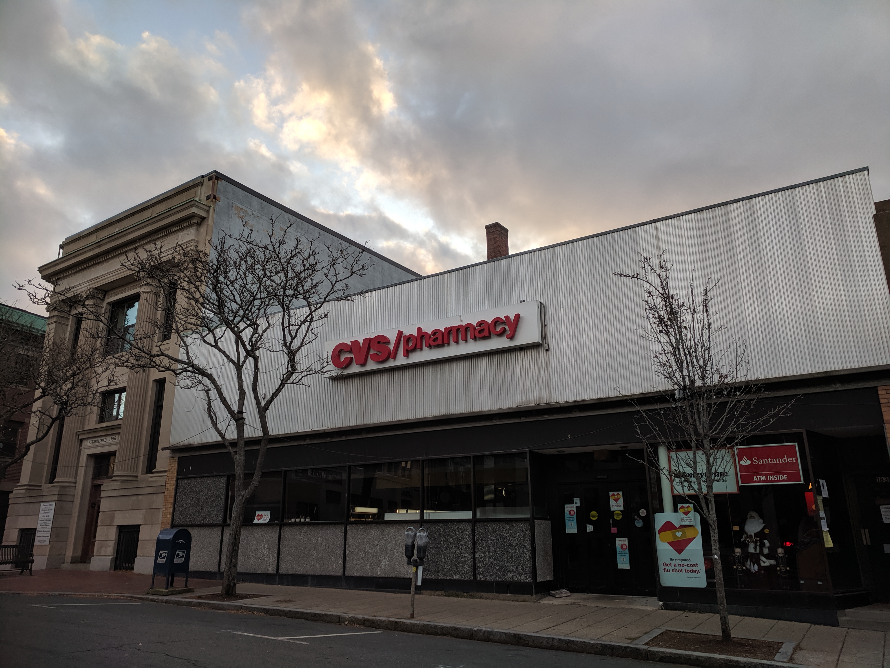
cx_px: 445
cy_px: 334
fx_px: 668
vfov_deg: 53.1
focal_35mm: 26
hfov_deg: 67.3
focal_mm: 4.67
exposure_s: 1/322
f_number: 2
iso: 47
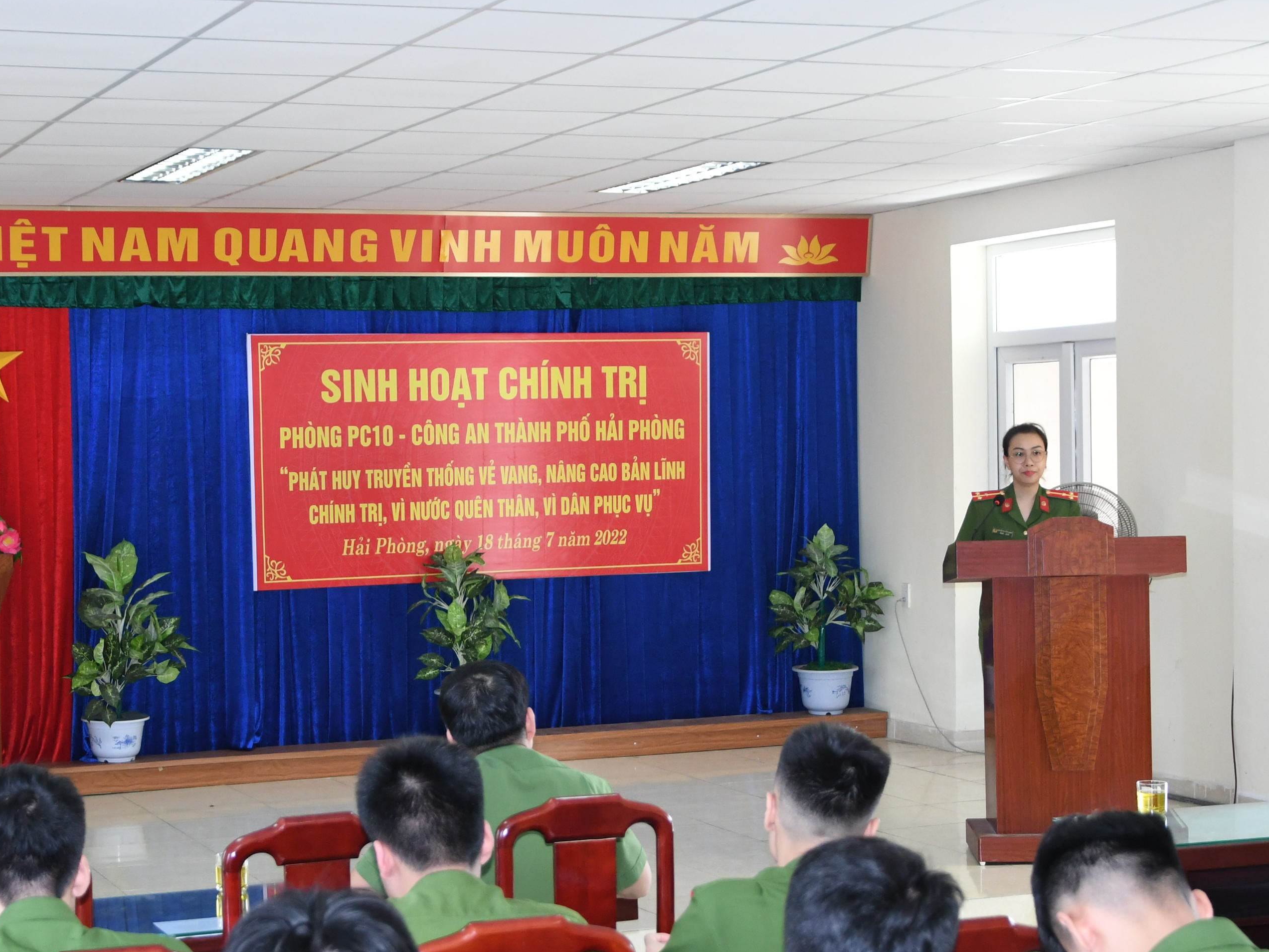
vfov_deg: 20.7
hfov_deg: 27.3
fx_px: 2603
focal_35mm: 71
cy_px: 594
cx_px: 510
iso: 1250
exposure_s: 1/200
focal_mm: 30
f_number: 4.2
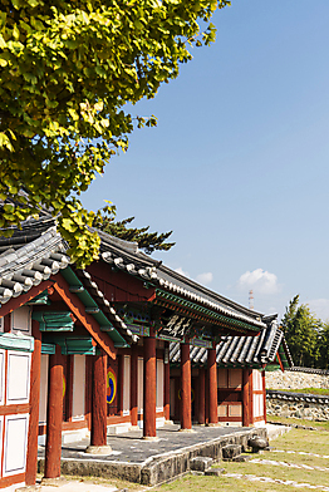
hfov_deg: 27.6
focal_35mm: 49
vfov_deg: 40.3
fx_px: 670
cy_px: 247
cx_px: 165
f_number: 5.6
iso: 200
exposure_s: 1/1000
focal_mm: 48
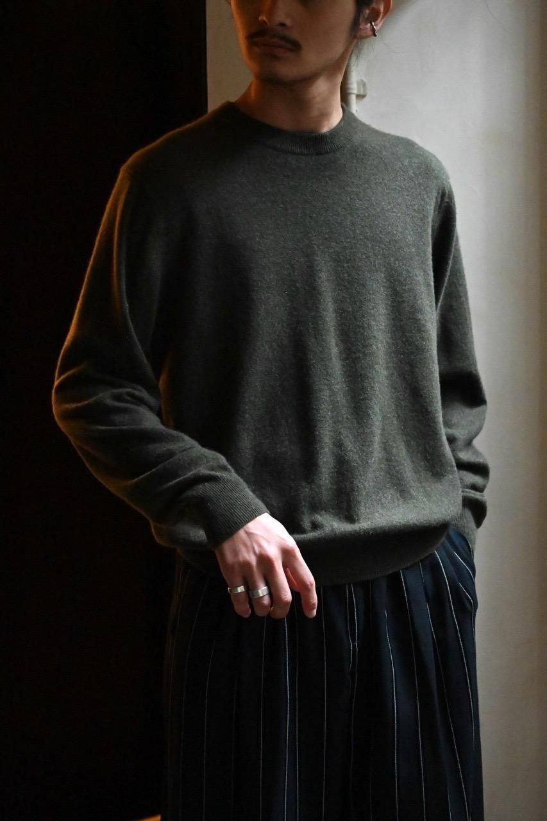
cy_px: 410
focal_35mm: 56
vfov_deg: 35.6
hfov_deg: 24.2
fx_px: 1277
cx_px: 274
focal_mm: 56
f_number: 5.6
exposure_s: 1/125
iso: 12800
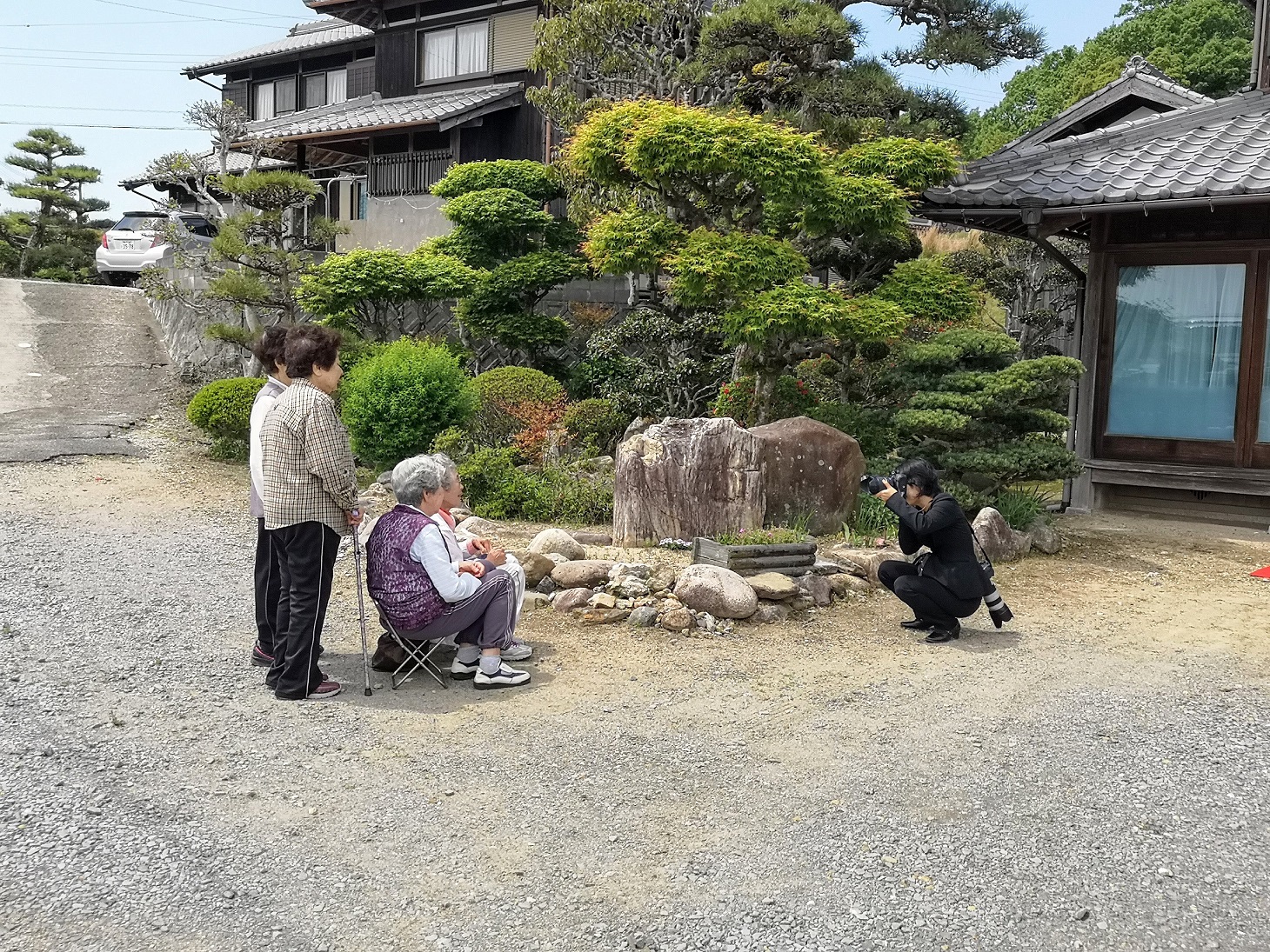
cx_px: 635
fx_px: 1284
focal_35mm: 35
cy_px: 476
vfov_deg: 40.7
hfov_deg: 52.6
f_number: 1.8
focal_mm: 3.95
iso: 50
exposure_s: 1/1259
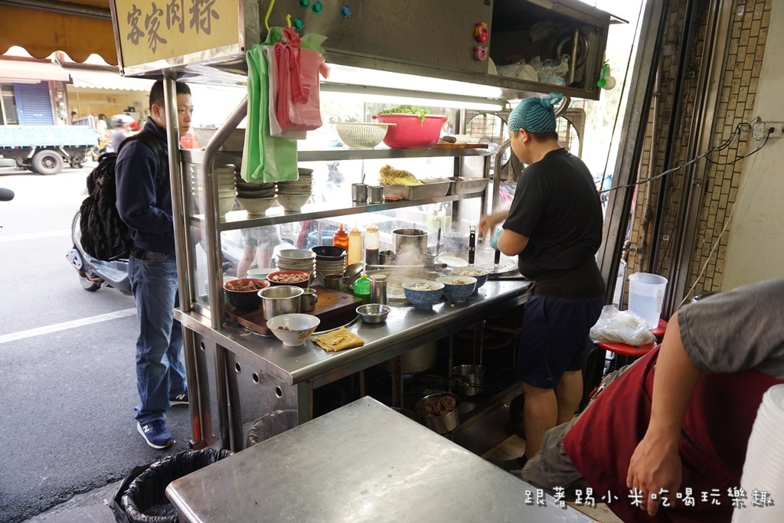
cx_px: 392
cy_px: 262
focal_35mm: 24
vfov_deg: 53.1
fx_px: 523
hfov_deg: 73.7
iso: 400
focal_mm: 16
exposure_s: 1/60
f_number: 4
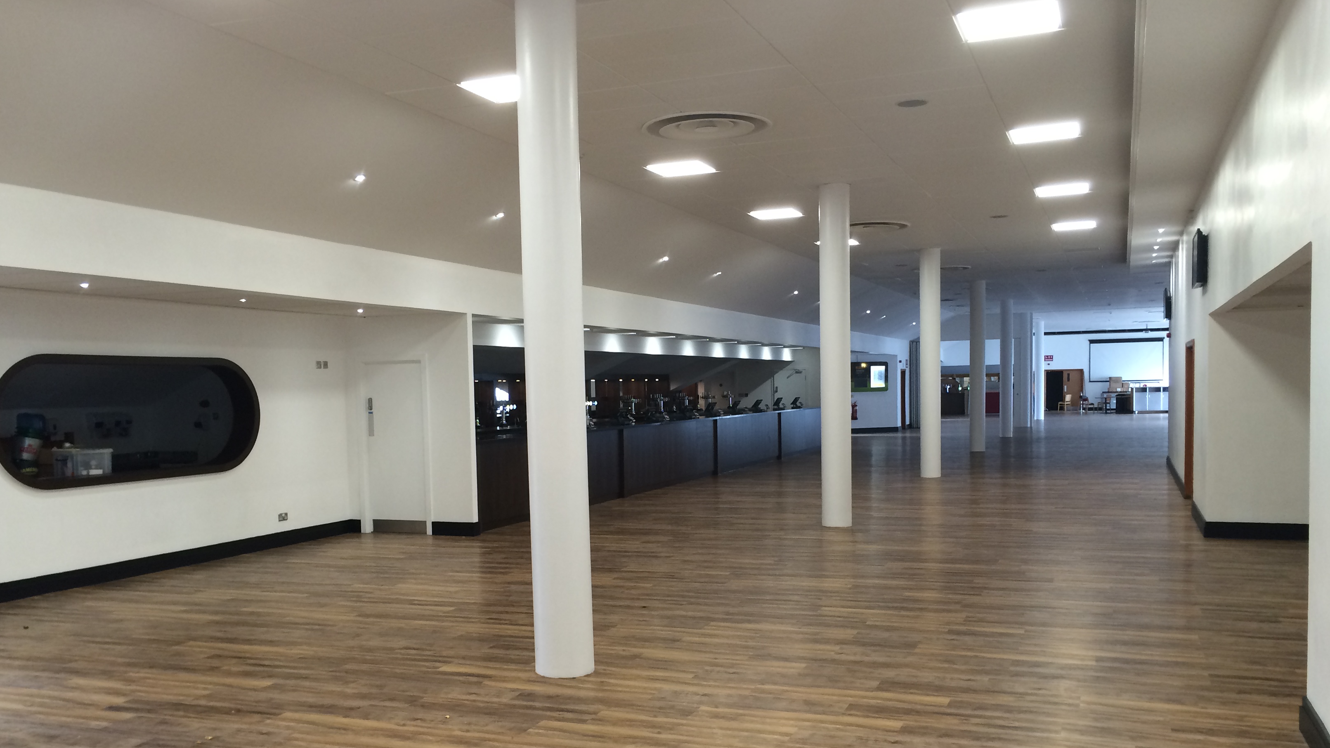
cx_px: 666
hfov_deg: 61.0
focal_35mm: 32
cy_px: 456
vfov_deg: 36.5
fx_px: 1129
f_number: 2.2
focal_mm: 4.15
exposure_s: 1/33
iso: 100
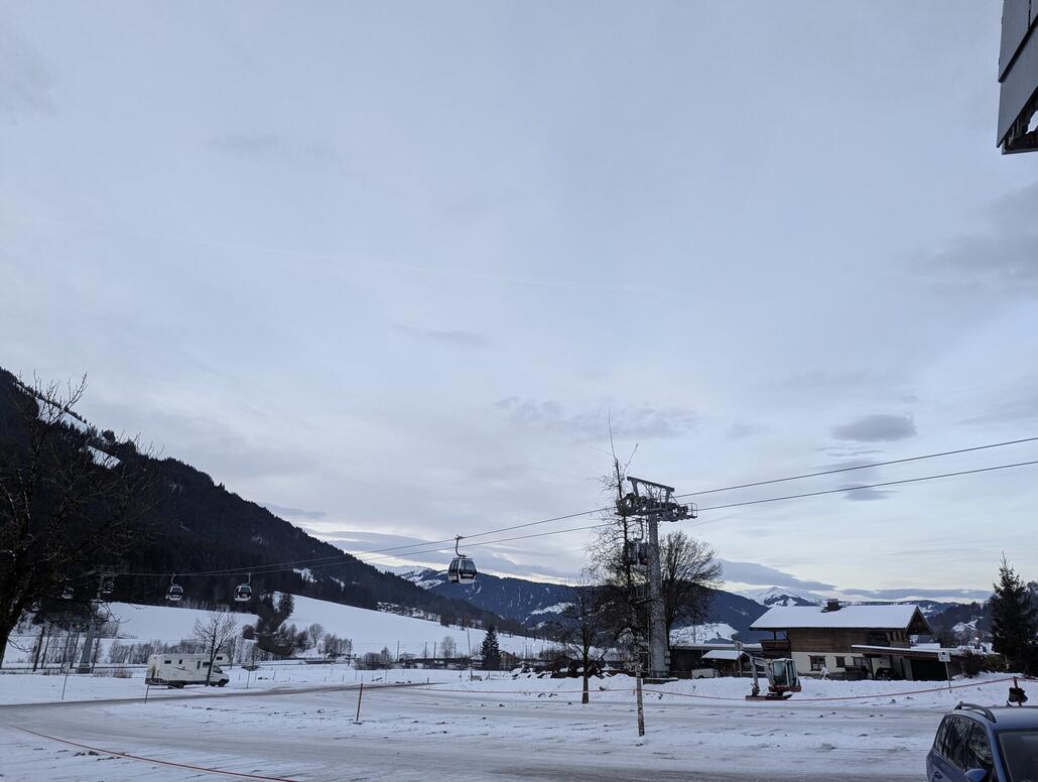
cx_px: 519
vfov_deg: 57.0
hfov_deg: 71.5
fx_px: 721
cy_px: 391
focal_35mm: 24
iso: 79
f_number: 1.85
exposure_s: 1/63.5
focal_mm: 6.81
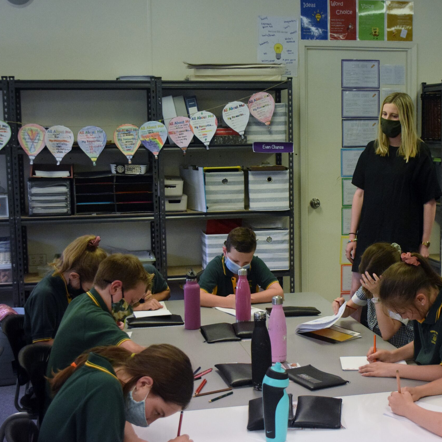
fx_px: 838
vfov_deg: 29.6
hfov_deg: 29.2
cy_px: 222
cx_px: 312
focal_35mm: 58
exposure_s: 1/320
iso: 3200
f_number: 4.5
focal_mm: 30
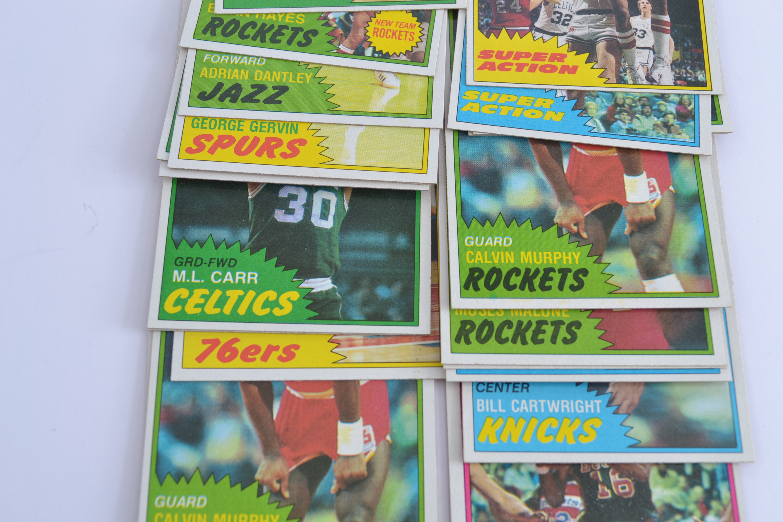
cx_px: 392
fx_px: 1044
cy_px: 261
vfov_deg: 28.1
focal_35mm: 48
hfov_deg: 41.1
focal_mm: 32
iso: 200
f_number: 7.1
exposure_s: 1/160
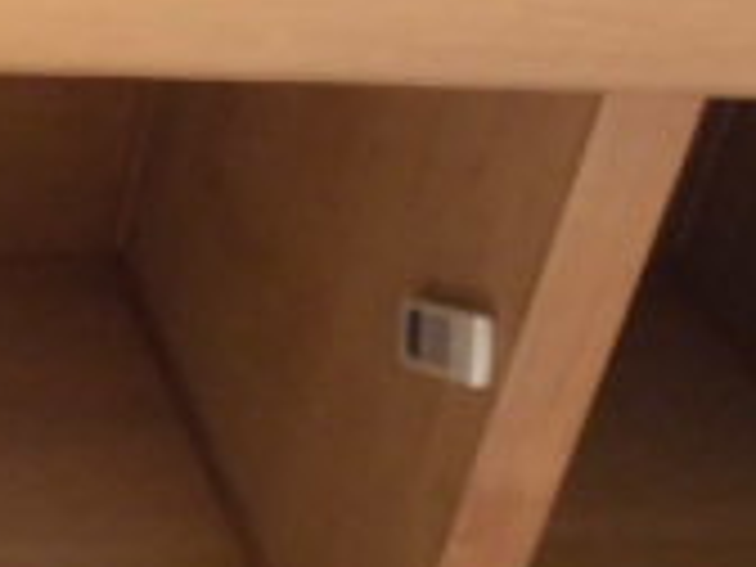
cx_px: -99
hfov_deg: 19.0
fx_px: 2162
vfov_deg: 14.9
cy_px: 274
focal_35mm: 99
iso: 400
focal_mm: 4.6
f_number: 3.5
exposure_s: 1/4
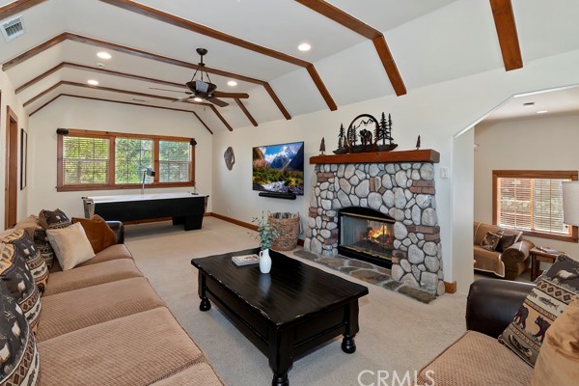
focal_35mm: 16
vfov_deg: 73.7
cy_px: 187
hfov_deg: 96.7
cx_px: 288
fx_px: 257
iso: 400
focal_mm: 10
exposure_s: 1/30
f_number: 8
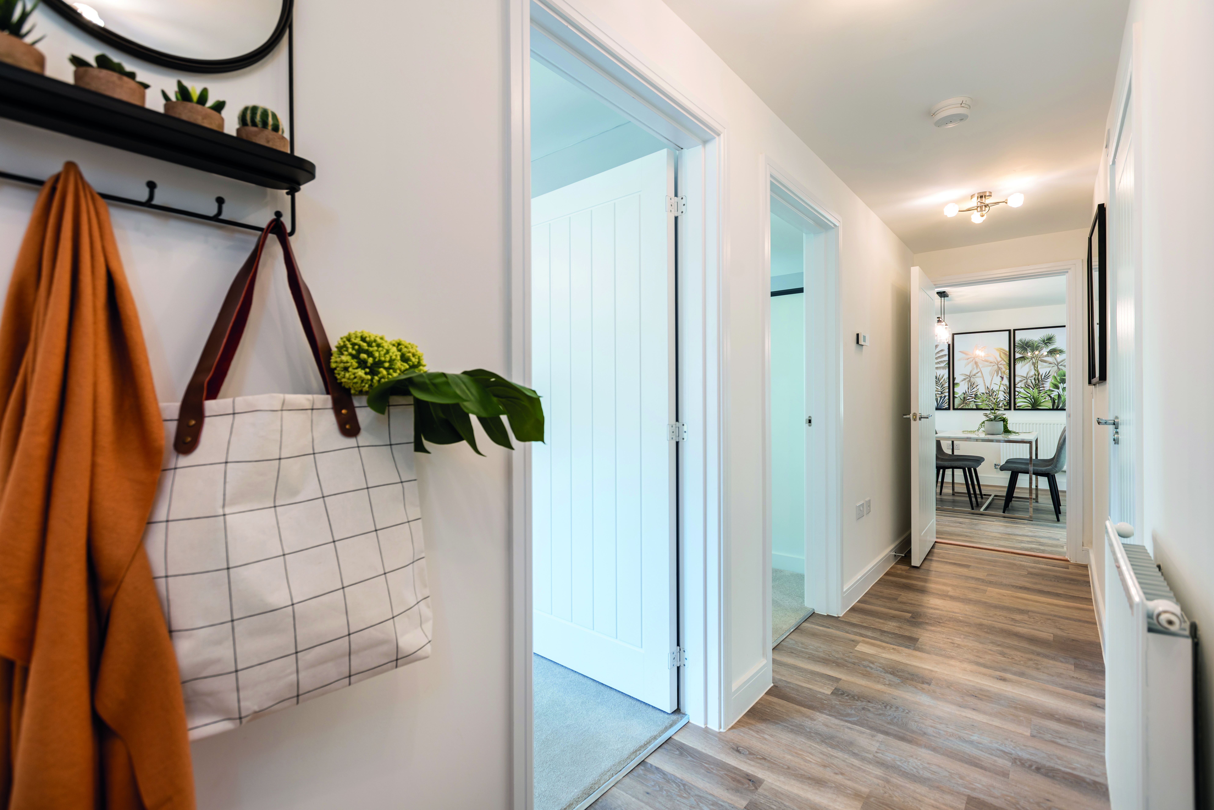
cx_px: 607
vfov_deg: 73.8
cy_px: 405
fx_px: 540
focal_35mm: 16
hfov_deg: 96.7
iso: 100
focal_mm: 16
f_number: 7.1
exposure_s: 1/4
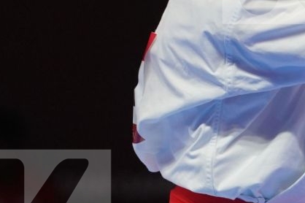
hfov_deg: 1.7
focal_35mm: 1207
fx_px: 10218
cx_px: 290
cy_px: 216
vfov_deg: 1.1
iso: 1250
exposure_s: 1/500
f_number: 4
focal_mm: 280
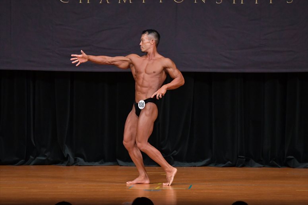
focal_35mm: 270
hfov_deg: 7.6
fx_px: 2309
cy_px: 102
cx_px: 154
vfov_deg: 5.1
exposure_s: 1/400
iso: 4000
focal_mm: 180
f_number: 5.6
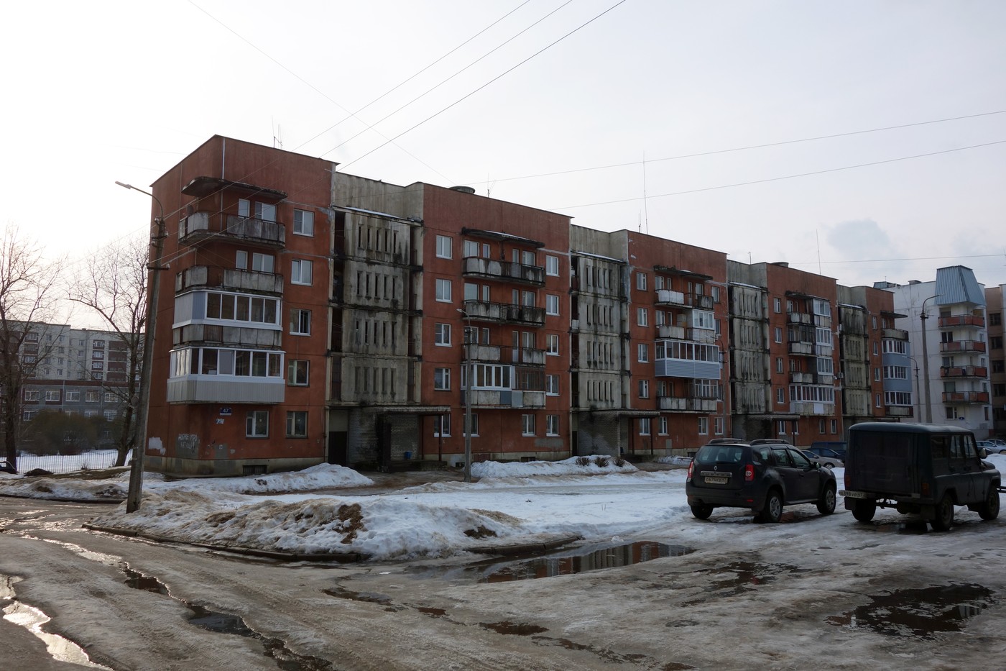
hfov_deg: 65.5
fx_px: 782
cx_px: 503
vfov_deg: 46.4
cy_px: 336
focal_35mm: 28
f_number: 5.6
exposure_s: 1/320
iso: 125
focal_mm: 10.4
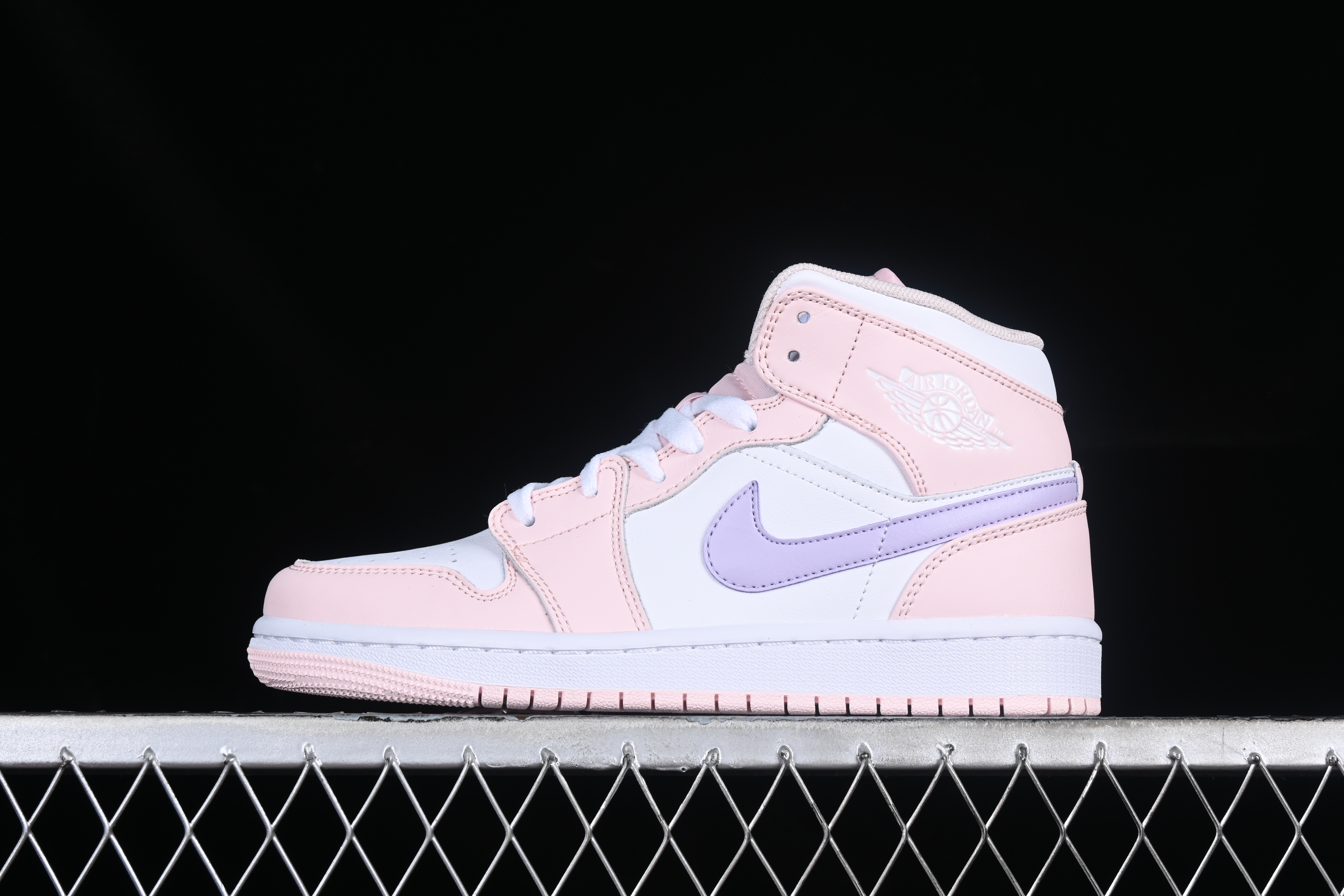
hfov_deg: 27.0
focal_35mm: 75
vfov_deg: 18.2
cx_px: 672
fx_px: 2800
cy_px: 448
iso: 160
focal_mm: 50
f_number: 8
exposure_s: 1/80
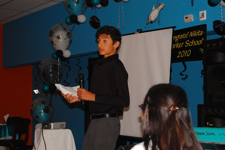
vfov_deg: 16.5
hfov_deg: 24.6
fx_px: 515
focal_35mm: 82
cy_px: 75
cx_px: 112
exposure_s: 1/60
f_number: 5.6
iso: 400
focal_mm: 55
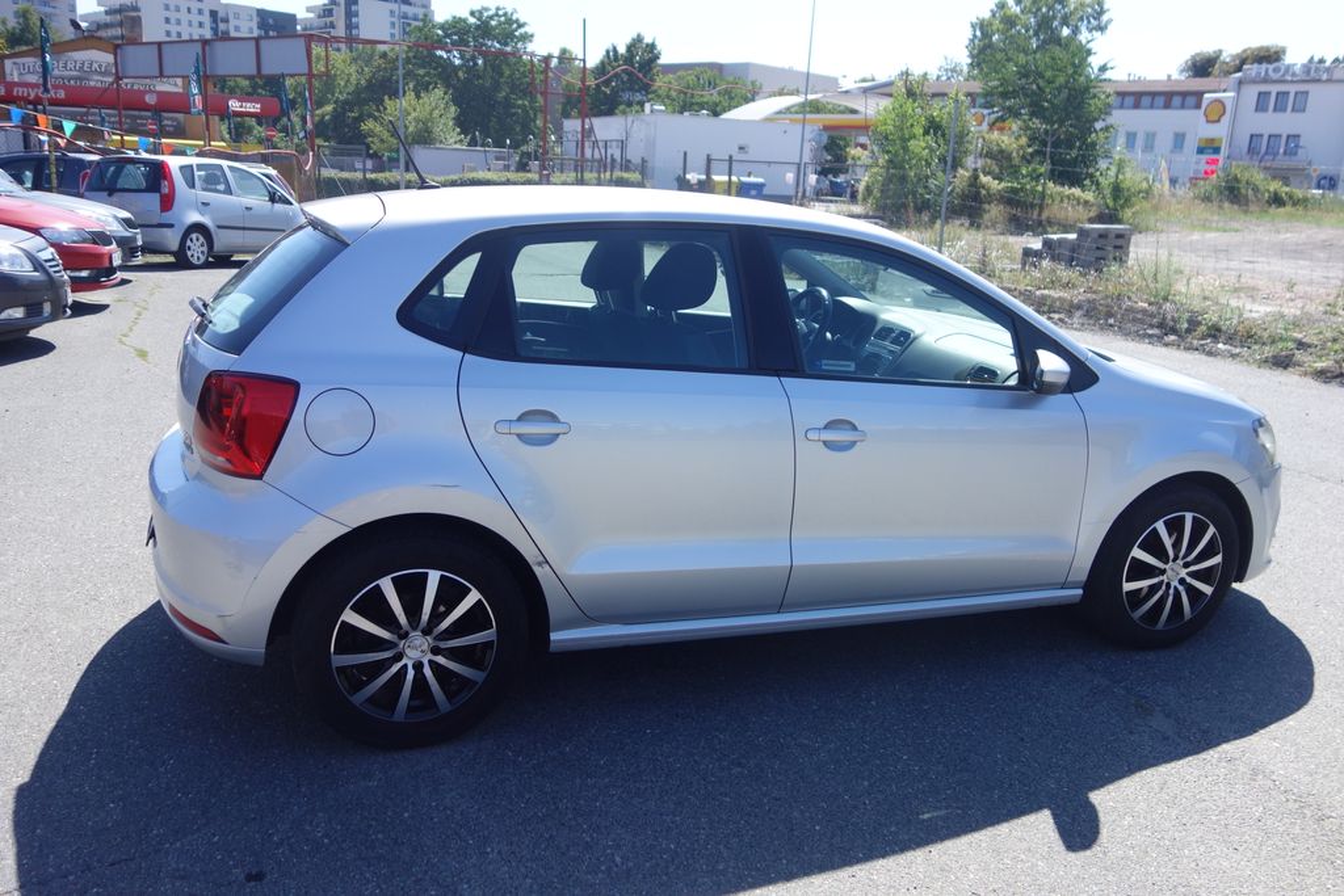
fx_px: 1045
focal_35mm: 28
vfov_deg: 46.4
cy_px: 448
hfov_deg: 65.5
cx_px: 672
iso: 125
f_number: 1.8
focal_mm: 10.4
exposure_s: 1/2000
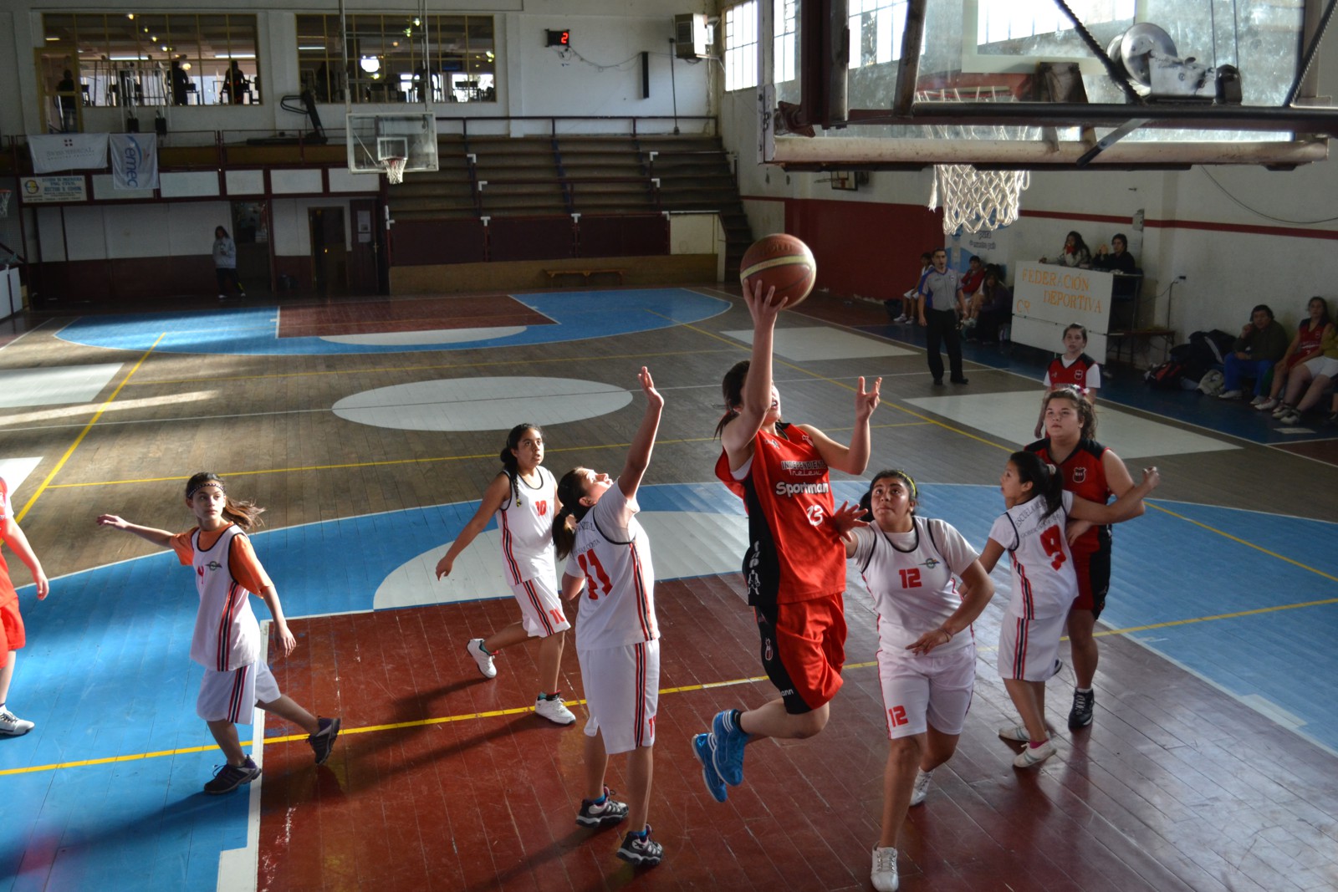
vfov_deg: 36.9
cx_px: 669
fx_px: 1338
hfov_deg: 53.1
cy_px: 446
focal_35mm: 36
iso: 800
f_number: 4
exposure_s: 1/500
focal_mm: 24
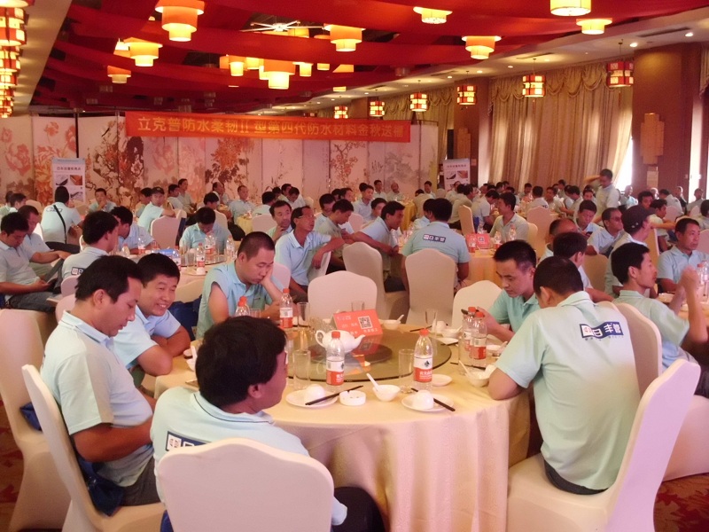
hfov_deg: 51.4
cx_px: 354
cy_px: 266
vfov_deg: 39.7
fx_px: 737
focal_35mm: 36
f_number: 2.9
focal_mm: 6.3
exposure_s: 1/25
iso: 400
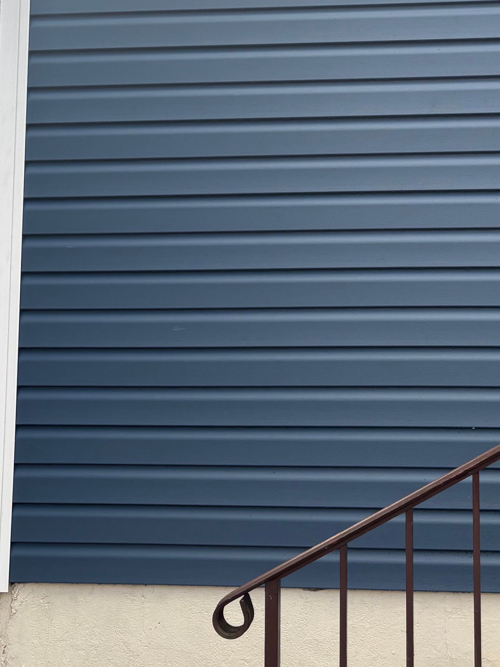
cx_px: 428
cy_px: 130
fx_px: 1078
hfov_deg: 25.5
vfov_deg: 33.3
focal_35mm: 56
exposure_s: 1/347
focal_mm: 5.96
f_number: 1.6
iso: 50
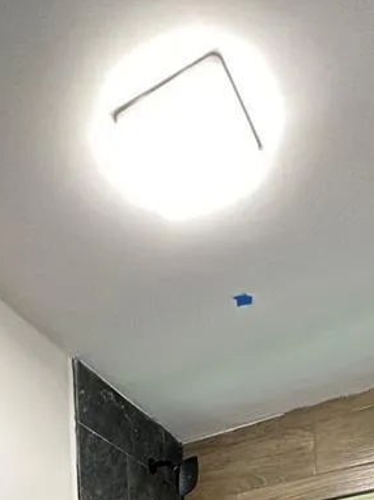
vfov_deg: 27.9
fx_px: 635
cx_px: 163
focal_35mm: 44
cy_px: 758
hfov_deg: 32.8
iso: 200
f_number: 2.2
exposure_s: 1/60
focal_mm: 2.22
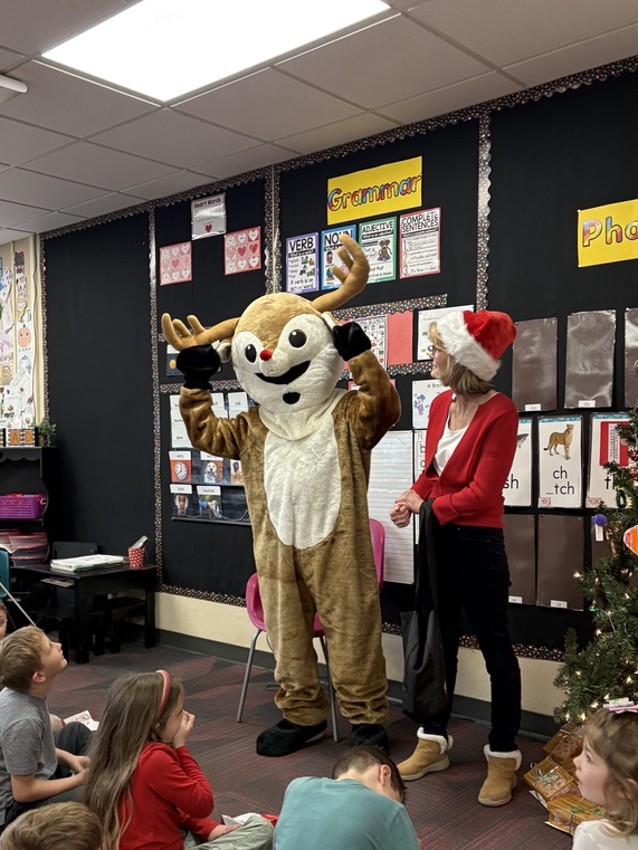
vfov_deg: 52.5
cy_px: 481
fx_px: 860
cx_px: 325
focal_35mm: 35
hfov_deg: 40.7
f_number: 1.6
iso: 200
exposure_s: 1/60
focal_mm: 5.96
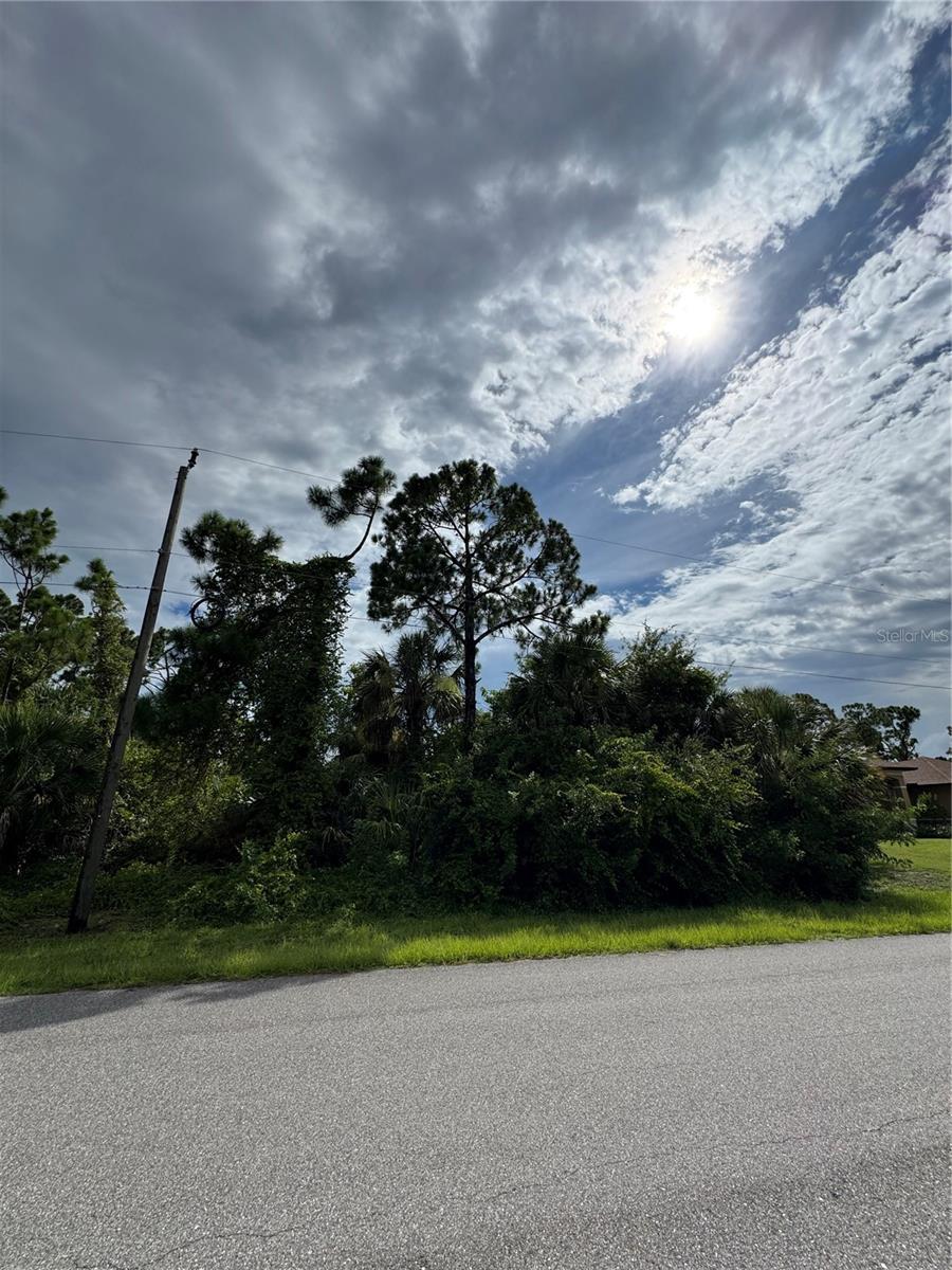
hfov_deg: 85.7
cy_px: 635
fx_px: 513
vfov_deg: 102.1
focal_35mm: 14
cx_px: 476
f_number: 2.2
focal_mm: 2.22
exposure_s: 1/4630
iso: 32
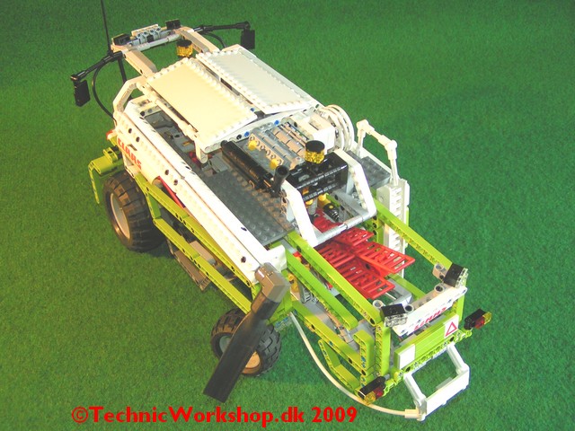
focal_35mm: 38
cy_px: 216
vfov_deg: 37.7
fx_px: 631
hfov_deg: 49.0
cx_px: 288
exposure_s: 1/40
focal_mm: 5.8
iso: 100
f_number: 2.8
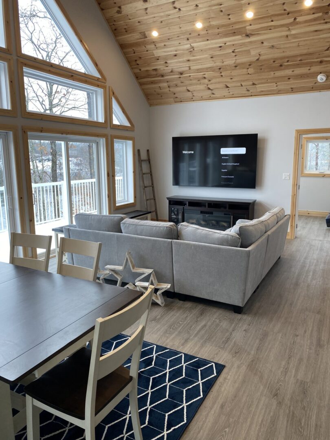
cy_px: 220
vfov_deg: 67.3
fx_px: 330
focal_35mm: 26
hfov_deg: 53.1
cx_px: 165
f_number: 1.8
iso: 125
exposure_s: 1/120
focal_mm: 4.25
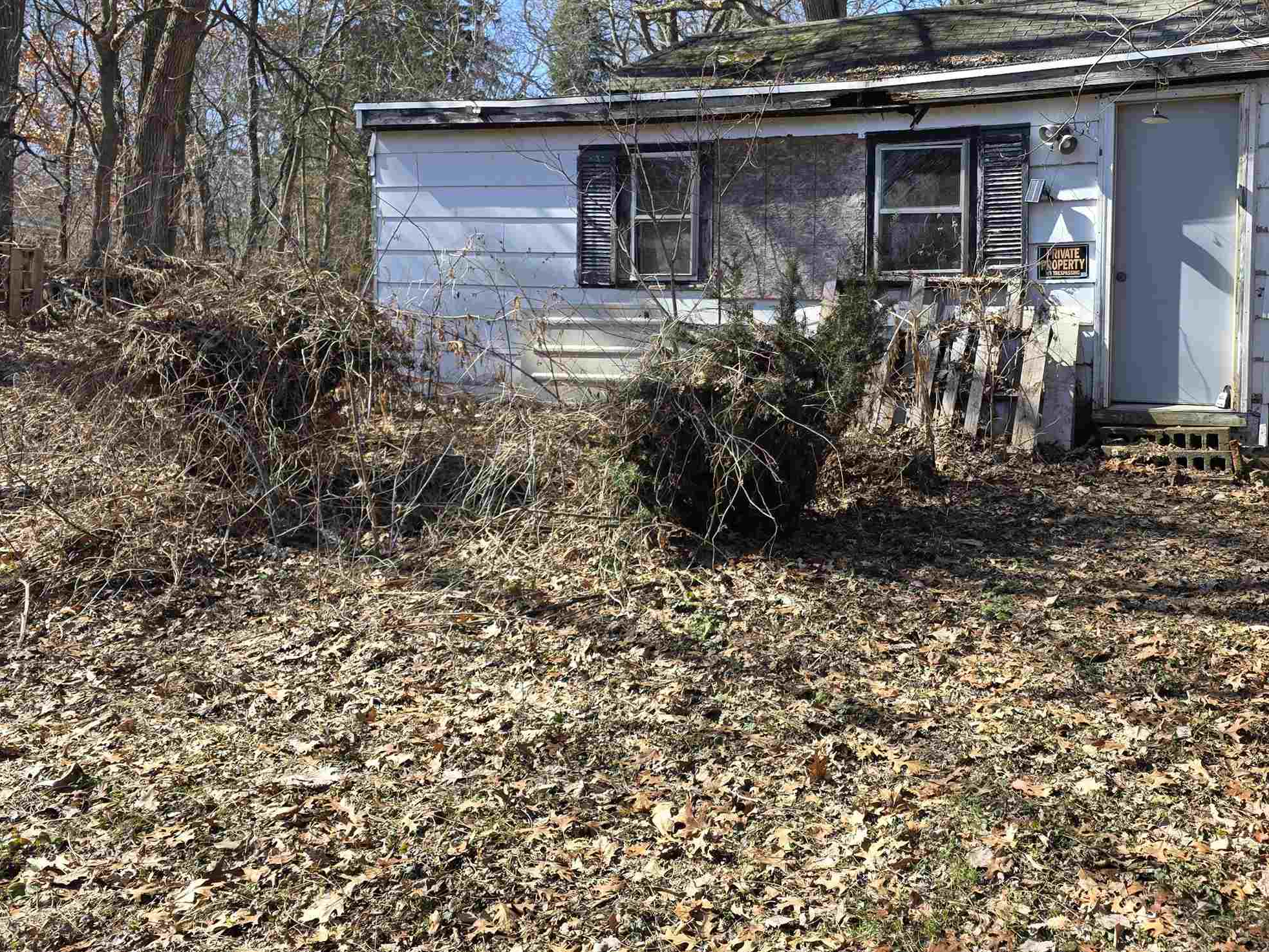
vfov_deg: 39.5
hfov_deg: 50.6
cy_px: 393
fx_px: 1320
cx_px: 826
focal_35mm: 36
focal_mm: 6.3
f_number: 1.7
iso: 80
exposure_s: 1/1761
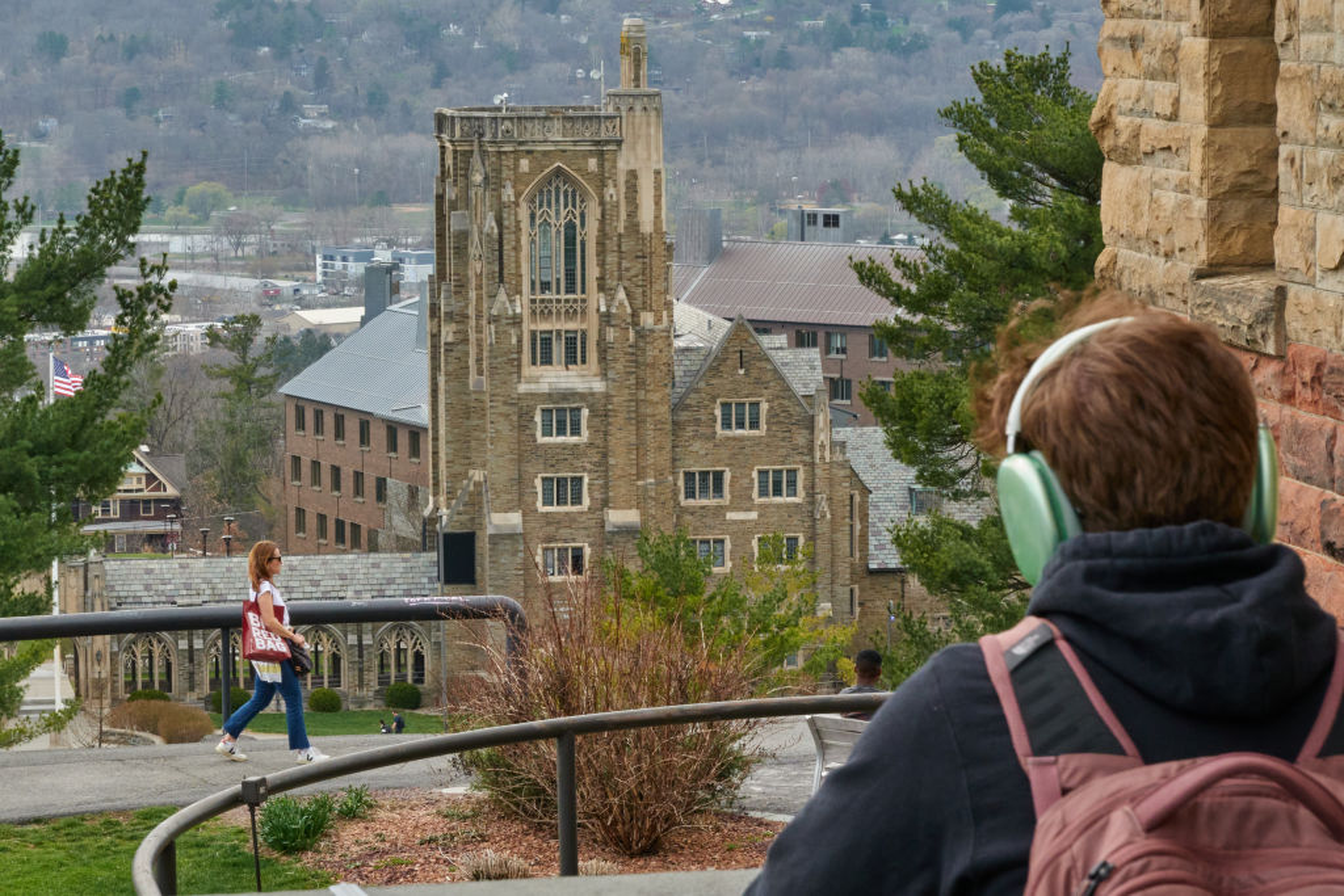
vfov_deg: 10.8
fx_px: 4742
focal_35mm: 127
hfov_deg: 16.1
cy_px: 448
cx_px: 672
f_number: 11
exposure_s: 1/250
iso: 800
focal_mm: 46.09
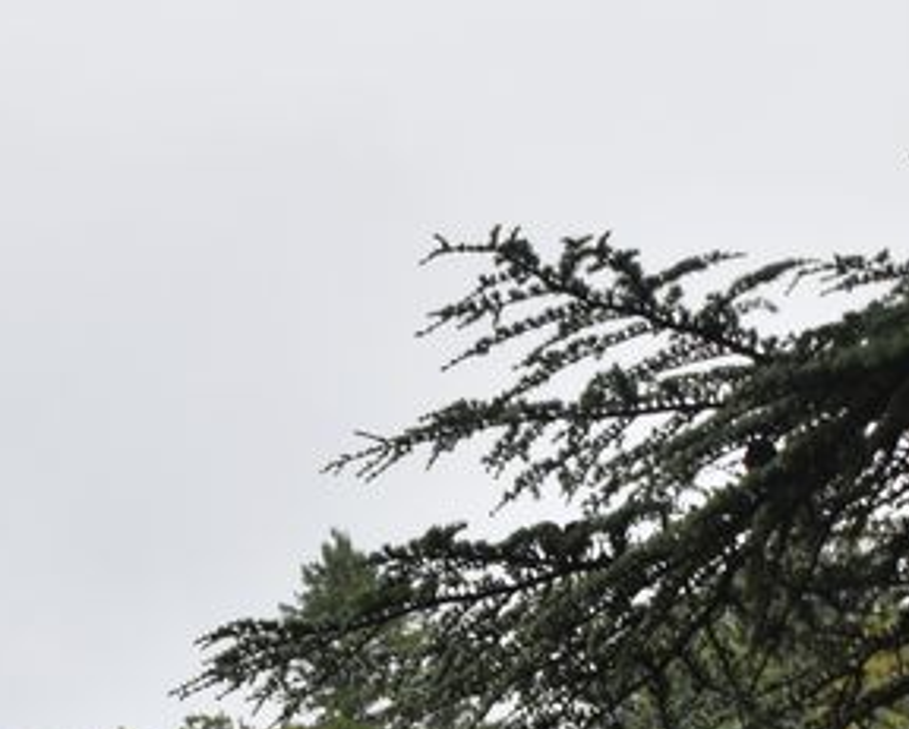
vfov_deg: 12.2
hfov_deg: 14.0
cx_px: -682
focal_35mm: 123
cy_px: 922
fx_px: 3312
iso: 200
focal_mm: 24
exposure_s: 1/320
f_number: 9
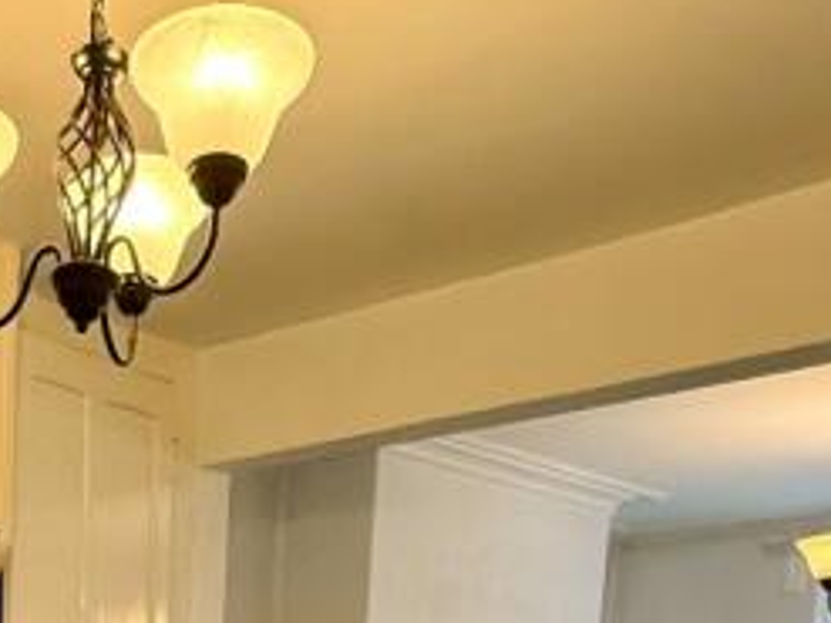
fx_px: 1392
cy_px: 1111
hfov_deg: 31.2
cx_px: 30
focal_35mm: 58
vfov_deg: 19.3
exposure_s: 1/100
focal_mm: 2.22
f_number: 2.2
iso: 320
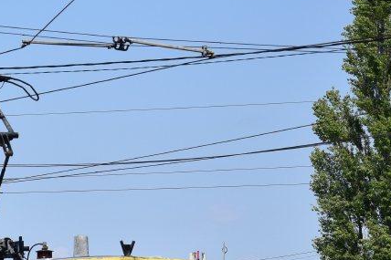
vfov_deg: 5.8
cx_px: -99
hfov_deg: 8.6
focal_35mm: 237
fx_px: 2573
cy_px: 250
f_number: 6.3
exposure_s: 1/1000
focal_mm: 52
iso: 200
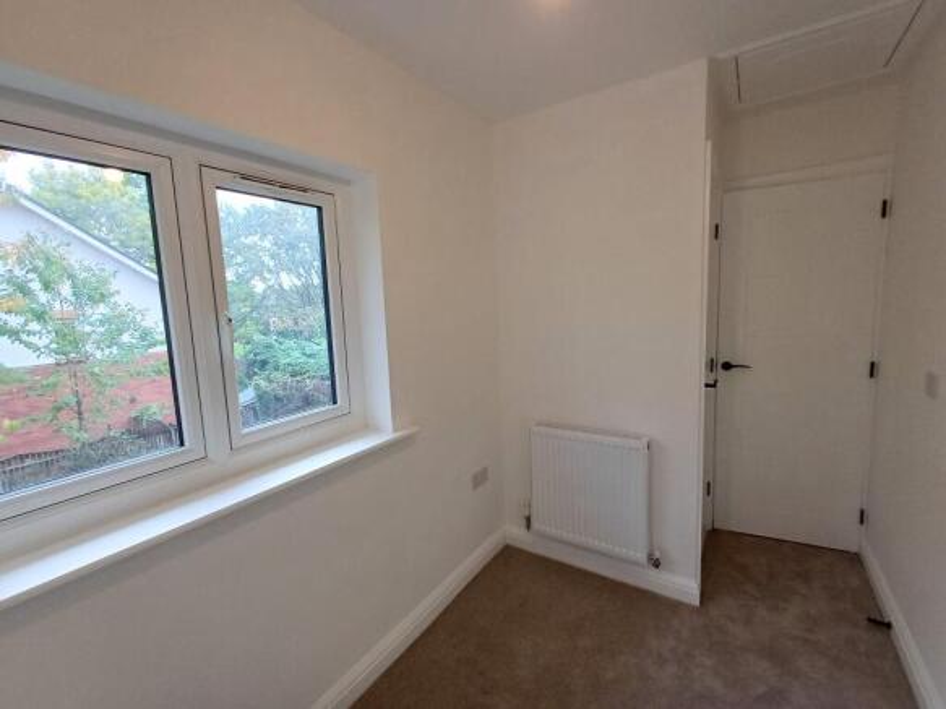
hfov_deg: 94.5
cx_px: 473
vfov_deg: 78.1
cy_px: 354
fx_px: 437
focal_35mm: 16
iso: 100
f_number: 2.2
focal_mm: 1.64
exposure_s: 1/100
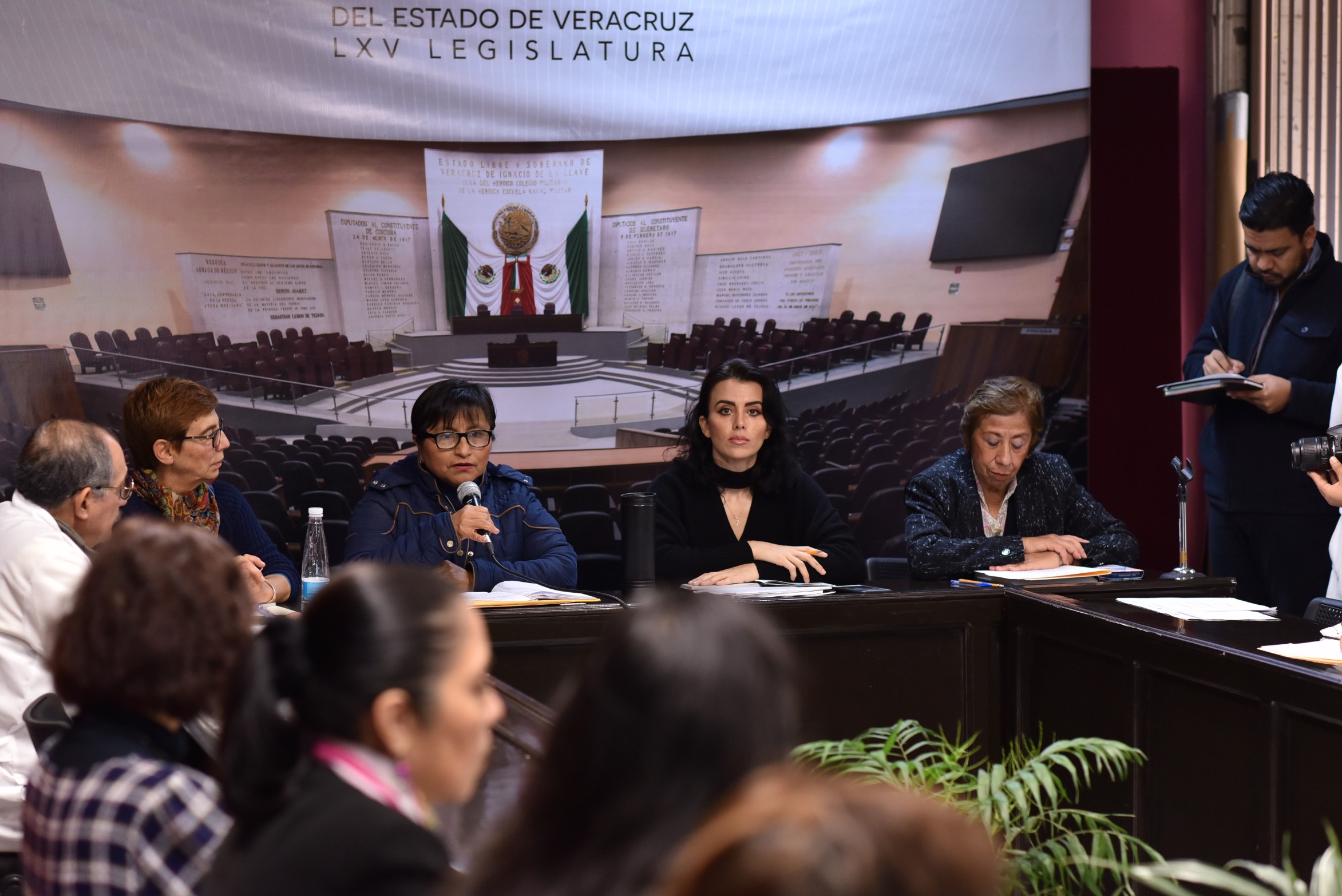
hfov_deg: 23.9
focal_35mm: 85
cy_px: 448
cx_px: 671
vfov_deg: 16.1
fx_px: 3170
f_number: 3.2
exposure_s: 1/160
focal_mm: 85
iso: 800
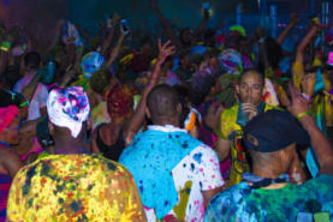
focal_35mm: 65
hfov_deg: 30.4
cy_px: 83
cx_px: 78
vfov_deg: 20.9
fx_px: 602
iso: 200
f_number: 4
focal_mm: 24
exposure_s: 1/60
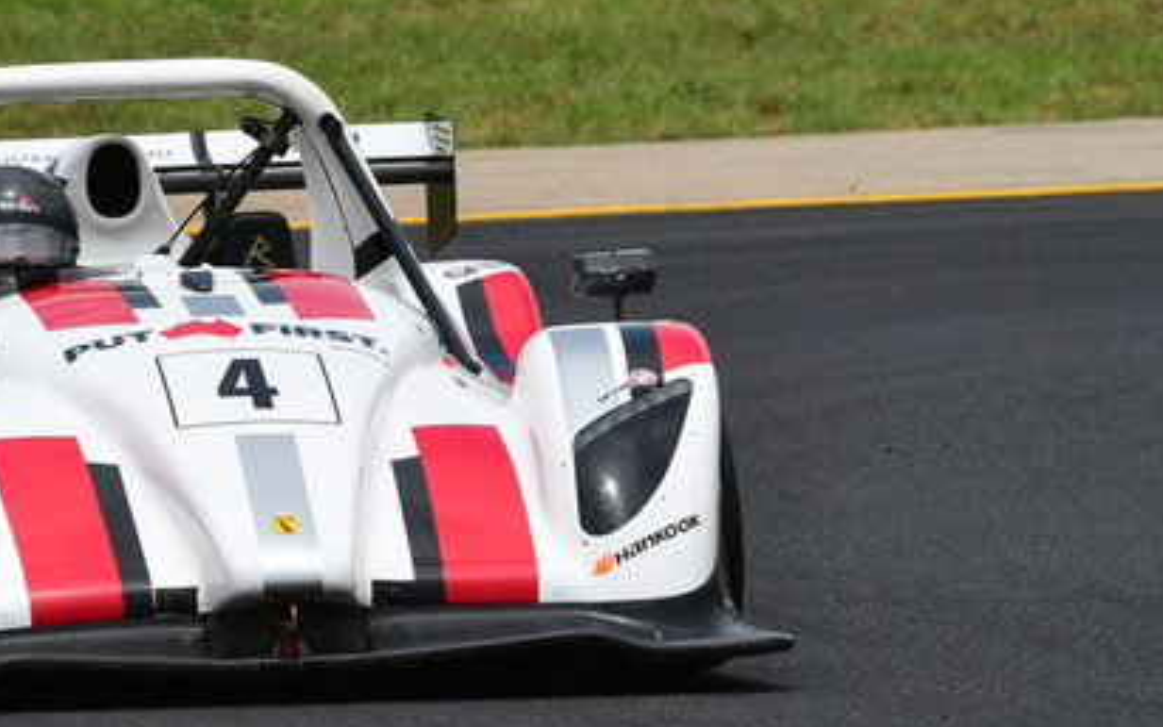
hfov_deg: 2.4
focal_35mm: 864
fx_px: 27389
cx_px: 348
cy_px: 158
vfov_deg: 1.5
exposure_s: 1/640
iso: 320
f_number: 11
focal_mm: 290
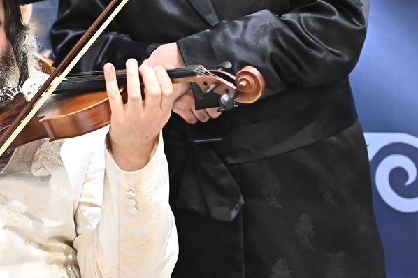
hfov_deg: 6.5
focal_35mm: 316
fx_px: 3667
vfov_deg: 4.3
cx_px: -31
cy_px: 120
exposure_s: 1/200
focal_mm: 135
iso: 3200
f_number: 3.2
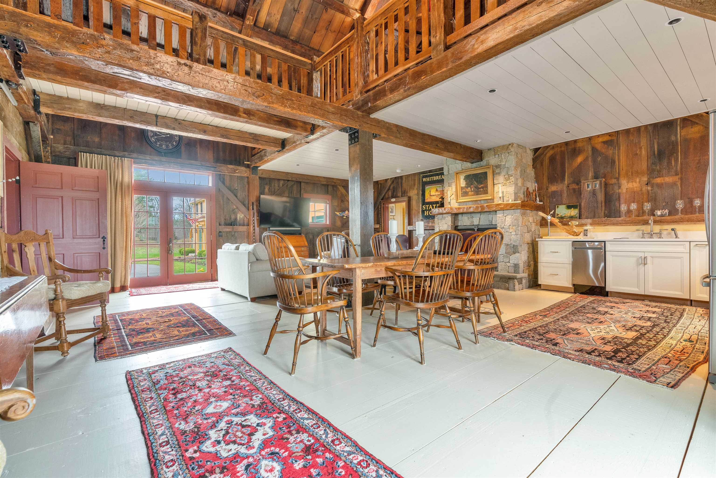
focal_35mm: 16
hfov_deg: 96.7
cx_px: 358
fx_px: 318
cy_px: 239
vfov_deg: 73.8
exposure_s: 1/15
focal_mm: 16
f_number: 8
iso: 800
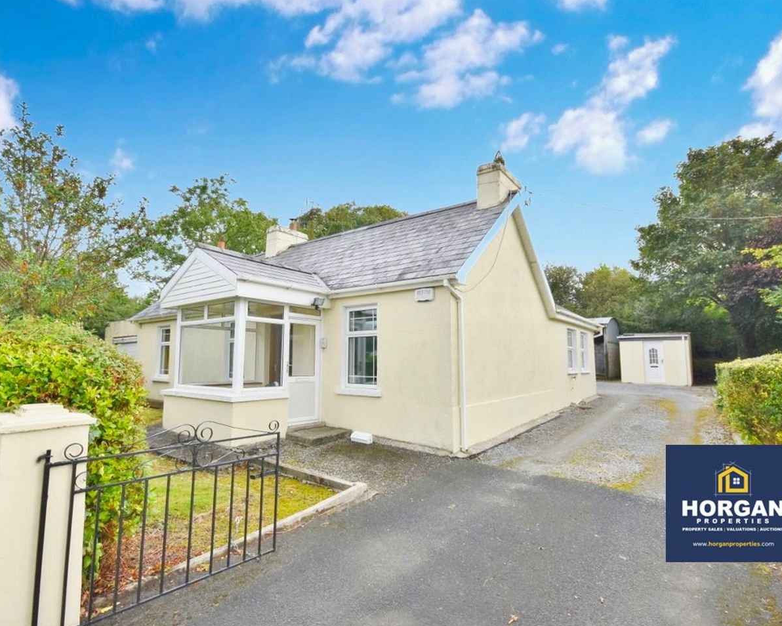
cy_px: 313
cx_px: 377
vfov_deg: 77.0
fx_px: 394
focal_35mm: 17
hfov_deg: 89.6
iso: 400
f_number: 8
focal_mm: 10
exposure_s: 1/500
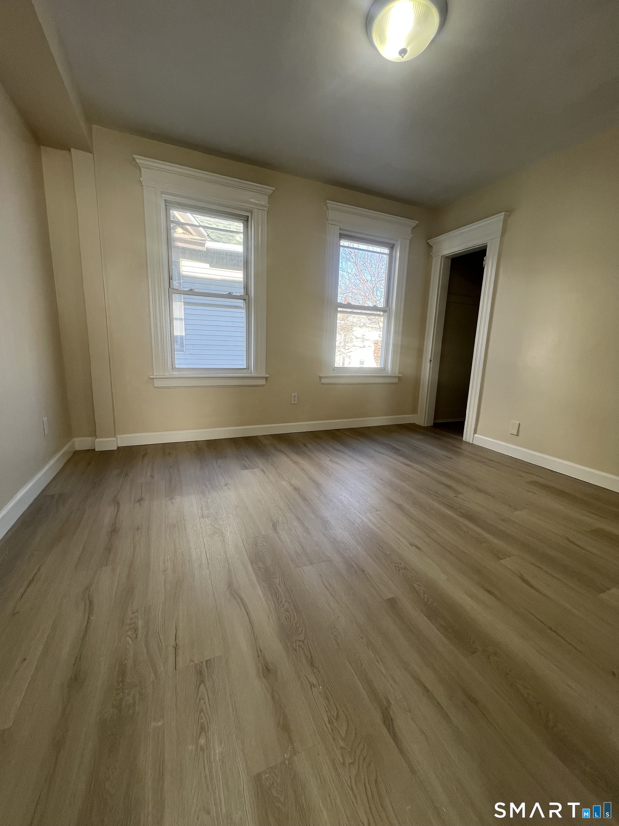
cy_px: 413
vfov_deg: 106.2
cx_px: 310
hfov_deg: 89.9
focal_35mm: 13
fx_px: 310
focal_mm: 1.57
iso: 50
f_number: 1.8
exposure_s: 1/120
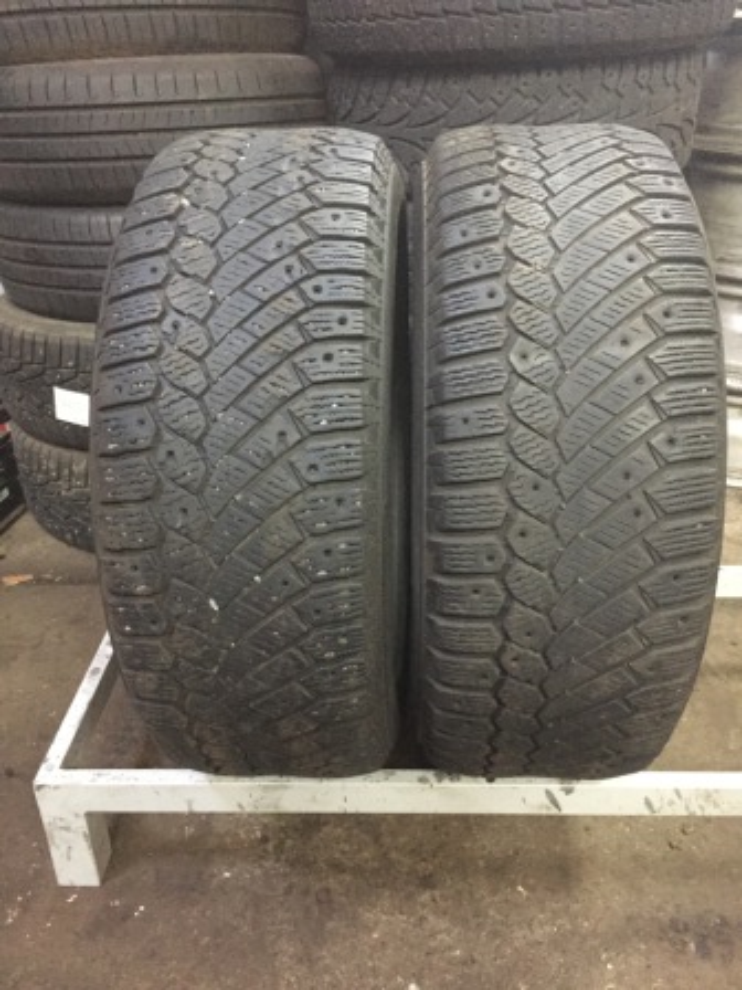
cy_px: 495
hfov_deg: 48.2
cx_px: 371
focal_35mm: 29
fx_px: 829
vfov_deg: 61.7
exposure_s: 1/17
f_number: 2.2
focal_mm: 4.15
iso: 400
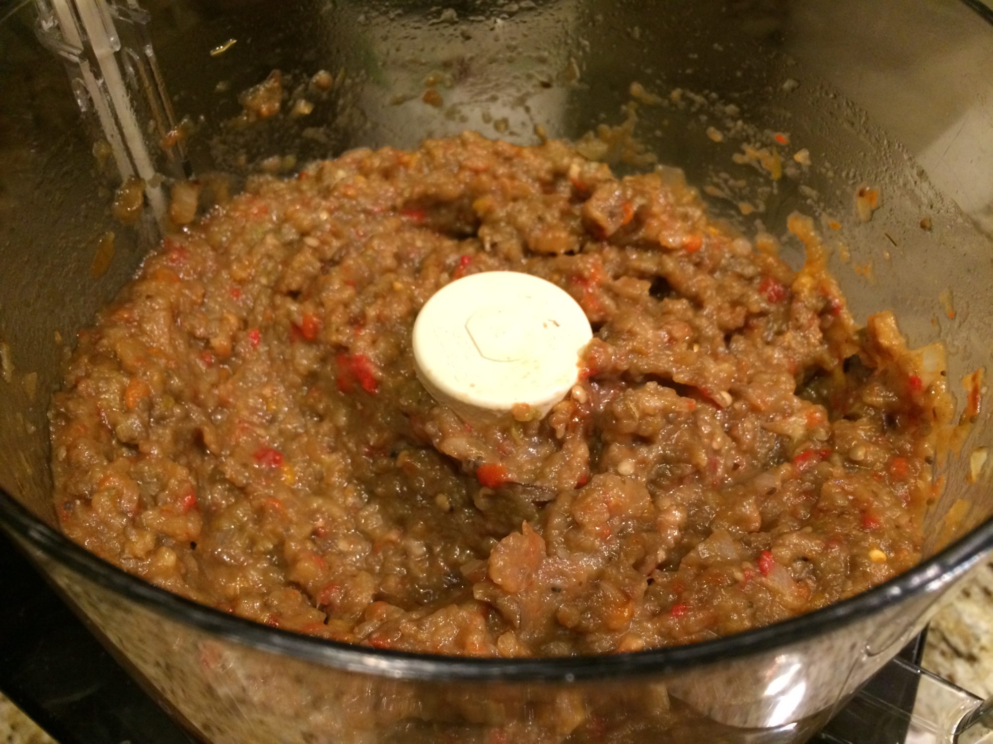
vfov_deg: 48.2
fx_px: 832
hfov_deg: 61.7
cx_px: 496
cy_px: 372
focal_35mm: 29
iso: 250
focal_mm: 4.15
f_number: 2.2
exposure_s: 1/30
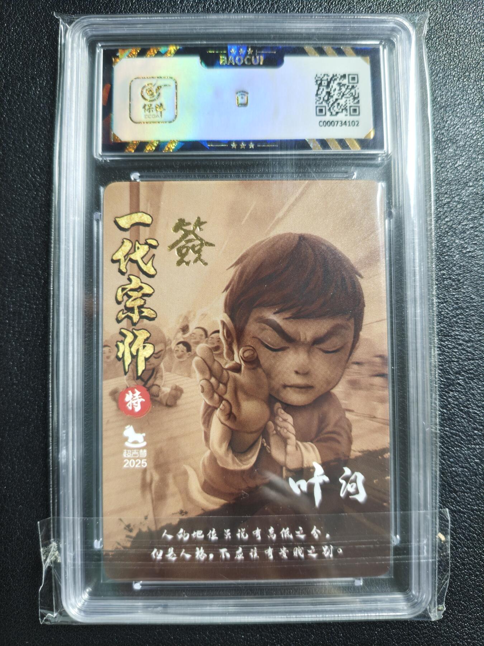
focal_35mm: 26
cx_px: 242
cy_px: 323
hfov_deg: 53.1
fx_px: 485
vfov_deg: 67.3
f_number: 1.5
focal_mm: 4.94
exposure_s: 1/50
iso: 800
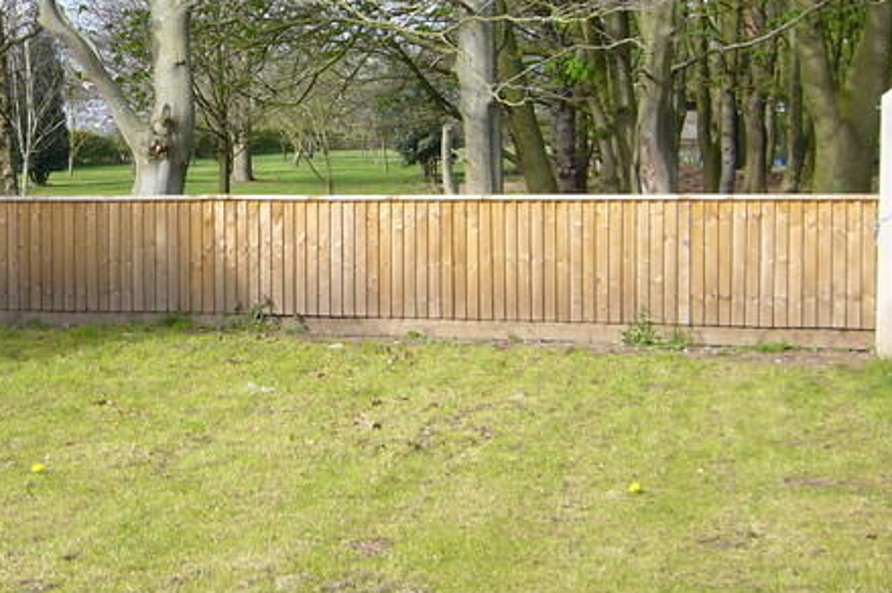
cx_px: 118
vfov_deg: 20.0
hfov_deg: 28.7
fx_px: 1684
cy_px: 229
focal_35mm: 68
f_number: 5.6
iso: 80
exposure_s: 1/160
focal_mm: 4.6
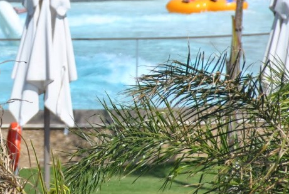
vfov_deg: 2.2
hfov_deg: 3.2
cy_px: 41
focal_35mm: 634
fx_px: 5098
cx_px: 9
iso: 200
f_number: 5.6
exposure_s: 1/1250
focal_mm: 170
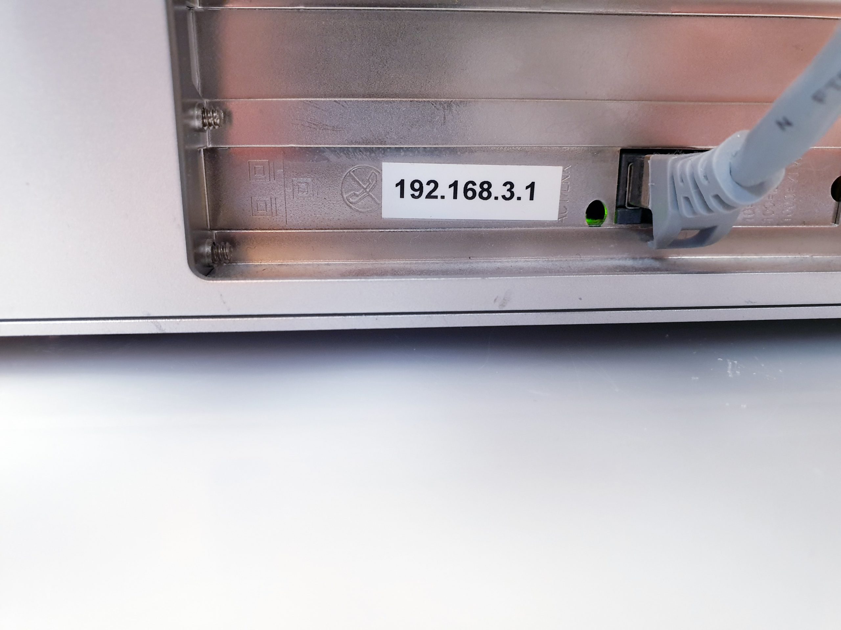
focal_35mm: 26
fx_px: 632
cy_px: 315
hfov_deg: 67.3
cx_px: 420
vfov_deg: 53.1
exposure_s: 1/50
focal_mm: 4.3
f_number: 2.4
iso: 250
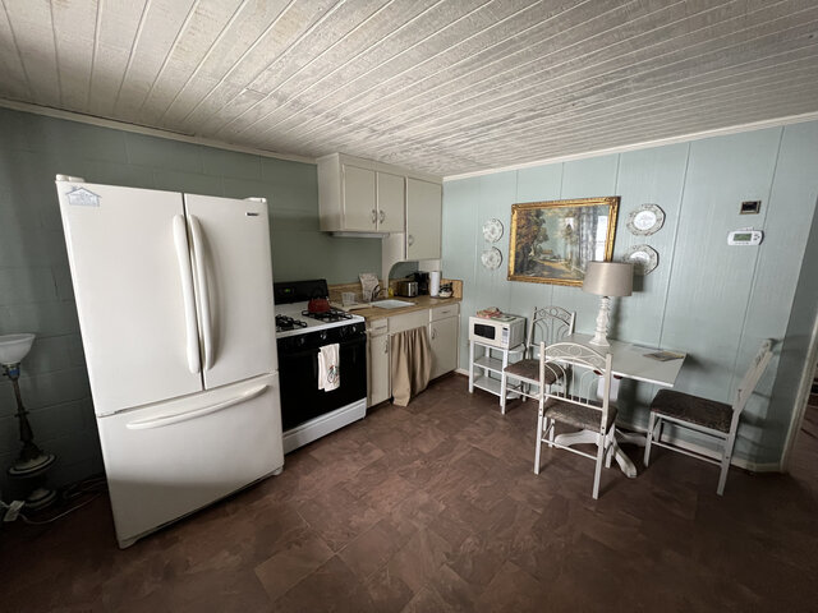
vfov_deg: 89.9
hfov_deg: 106.2
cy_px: 306
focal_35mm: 13
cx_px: 409
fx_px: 307
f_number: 1.8
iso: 400
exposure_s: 1/60
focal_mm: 1.57
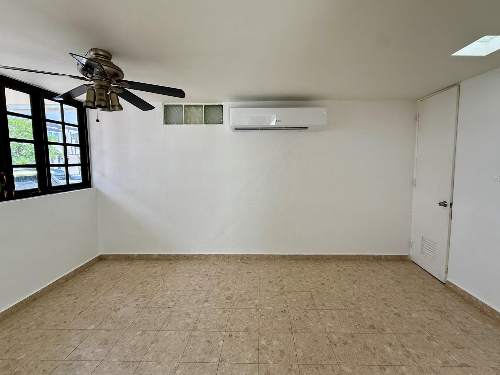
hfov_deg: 98.1
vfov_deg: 81.7
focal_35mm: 15
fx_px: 217
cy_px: 178
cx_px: 258
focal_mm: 2.22
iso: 50
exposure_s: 1/257
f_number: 2.2
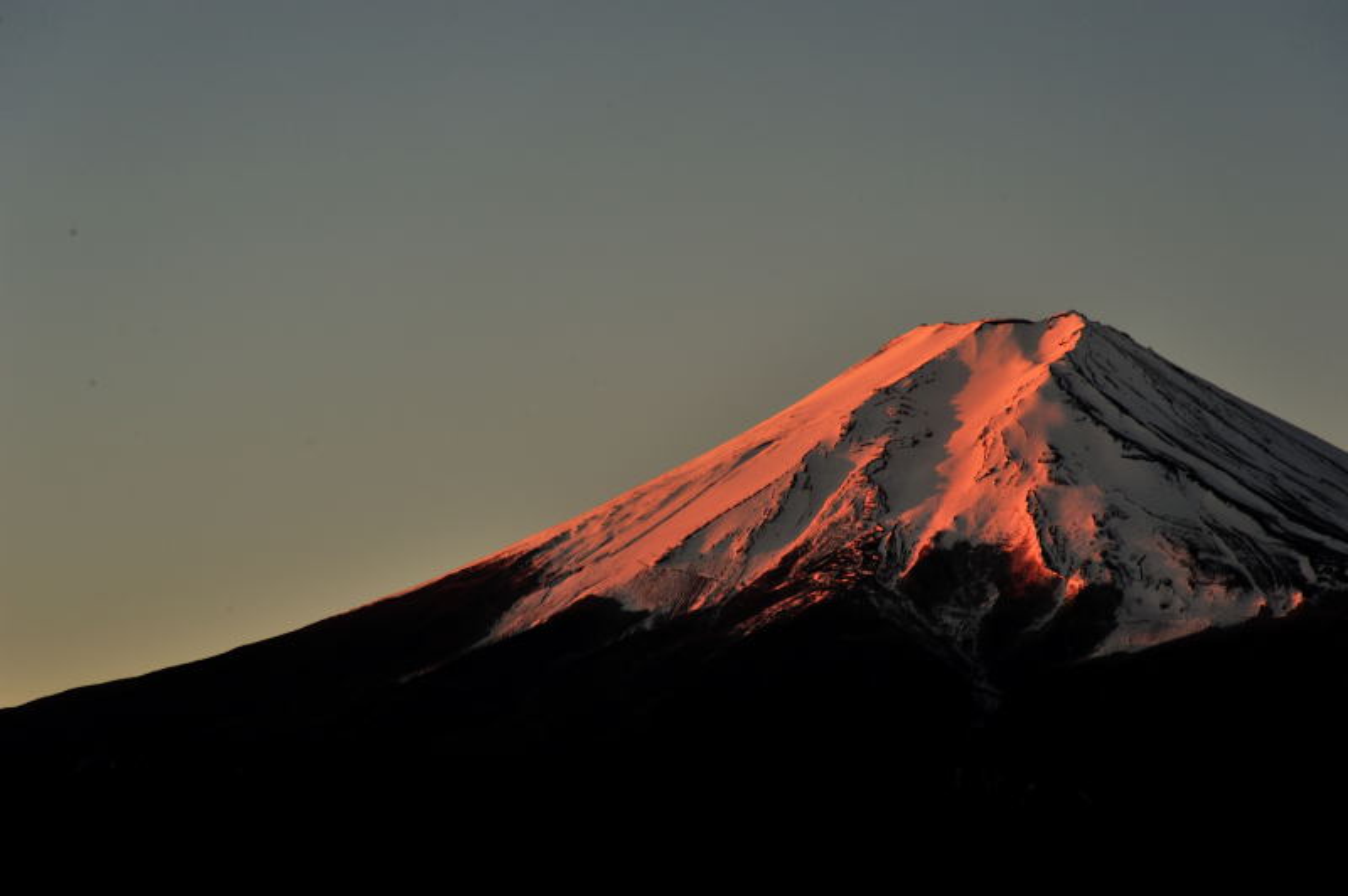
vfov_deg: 11.4
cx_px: 674
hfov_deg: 17.1
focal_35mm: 120
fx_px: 4490
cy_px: 448
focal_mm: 120
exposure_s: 1/60
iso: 200
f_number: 11
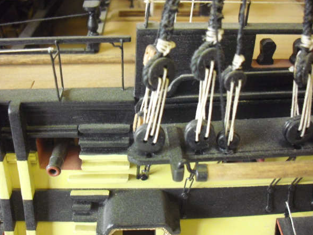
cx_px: 149
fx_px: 371
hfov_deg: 45.8
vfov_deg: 35.1
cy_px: 120
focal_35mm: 41
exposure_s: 1/80
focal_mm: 6.2
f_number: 2.8
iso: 400
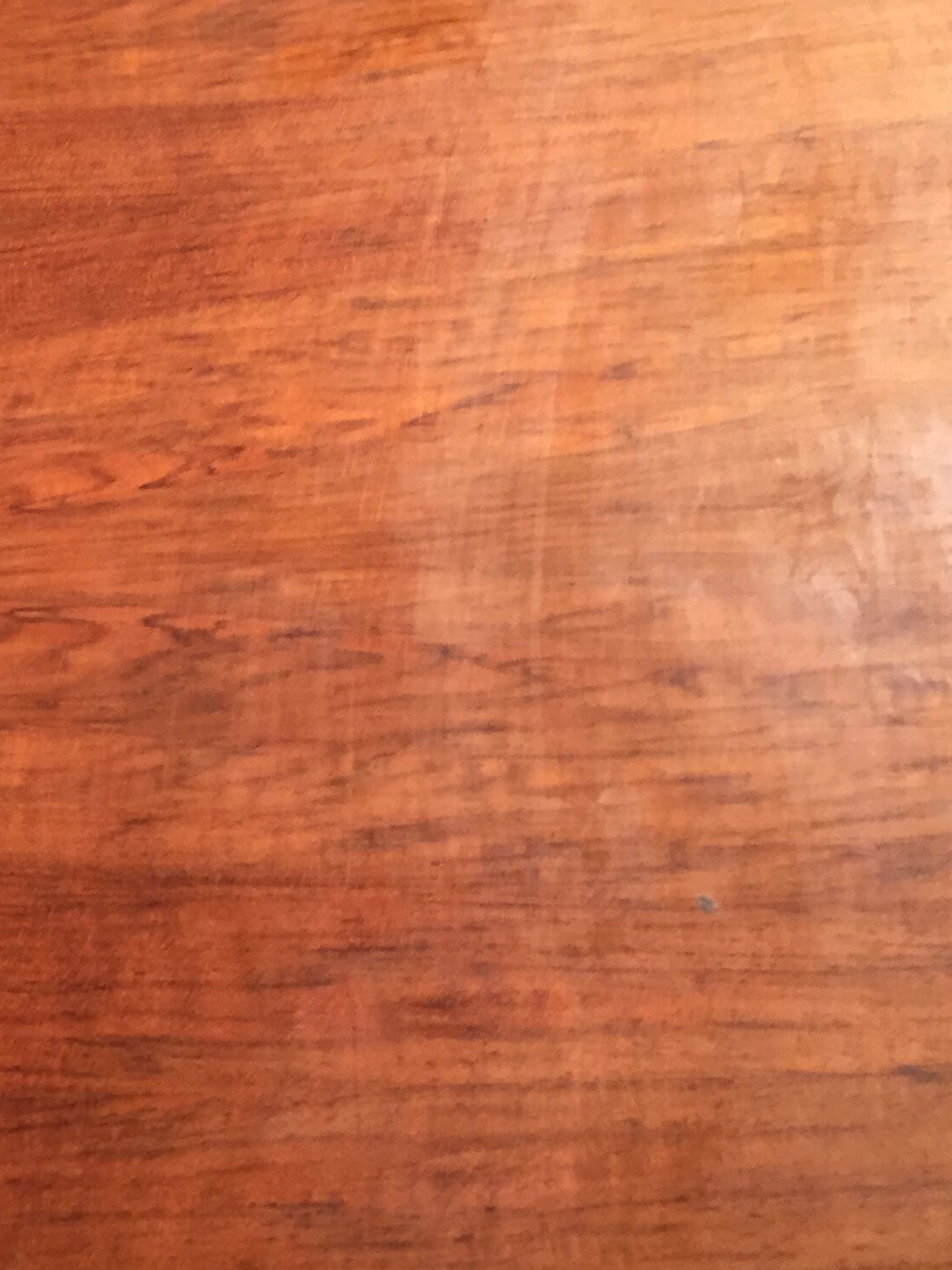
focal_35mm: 64
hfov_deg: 22.4
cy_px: 793
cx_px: 93
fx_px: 2347
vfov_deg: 30.1
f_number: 2.2
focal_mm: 4.15
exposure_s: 1/33
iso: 160
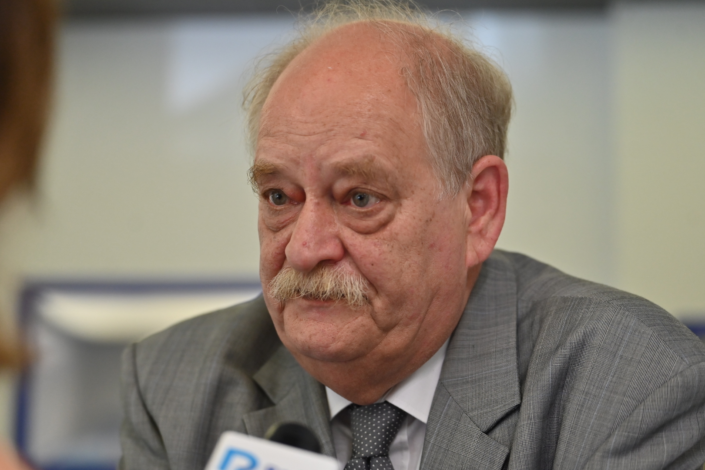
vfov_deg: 15.9
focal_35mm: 86
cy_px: 235
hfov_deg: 23.6
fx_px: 1684
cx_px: 352
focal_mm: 86
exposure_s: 1/200
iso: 1250
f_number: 2.8
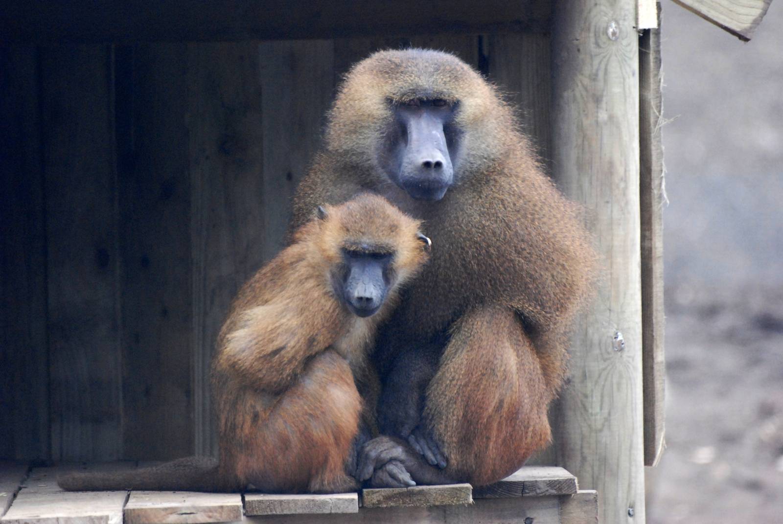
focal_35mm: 405
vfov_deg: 3.4
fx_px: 8819
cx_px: 392
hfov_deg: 5.1
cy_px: 262
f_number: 5.6
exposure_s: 1/500
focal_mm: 270
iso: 1600
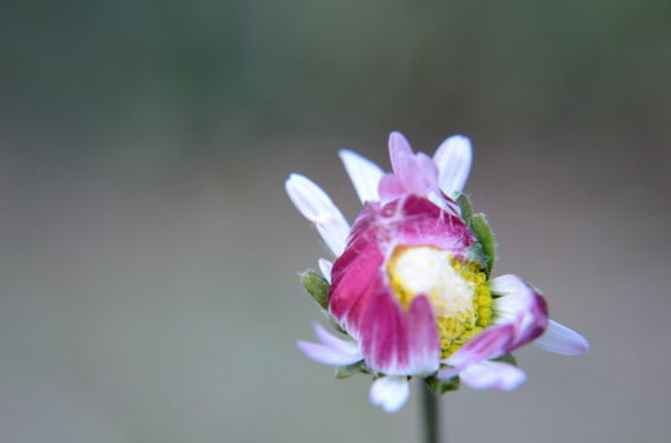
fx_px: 1171
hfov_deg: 32.0
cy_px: 273
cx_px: 353
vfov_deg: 21.4
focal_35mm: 63
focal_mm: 34
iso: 400
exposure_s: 1/50
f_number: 4.2
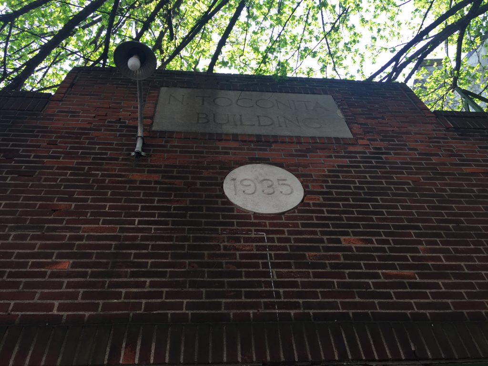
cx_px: 244
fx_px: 409
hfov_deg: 61.7
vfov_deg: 48.2
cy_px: 183
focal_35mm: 29
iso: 32
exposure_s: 1/244
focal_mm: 4.15
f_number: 2.2
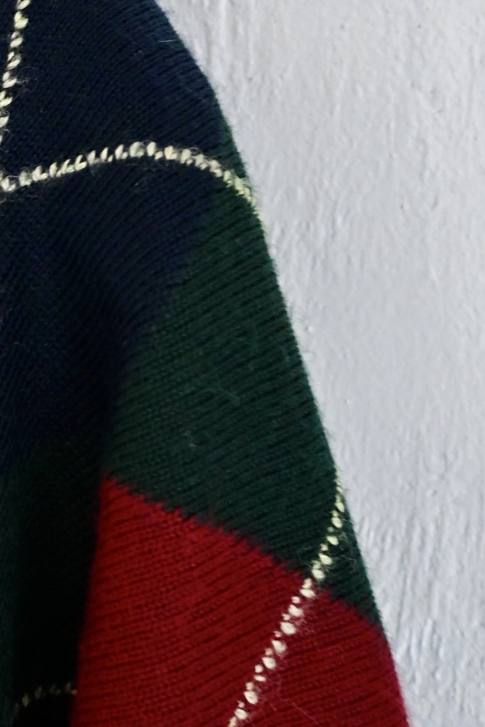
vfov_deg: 28.0
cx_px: 69
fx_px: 1457
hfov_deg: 18.6
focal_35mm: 72
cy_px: 316
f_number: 4
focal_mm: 21
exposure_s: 1/8
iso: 1000
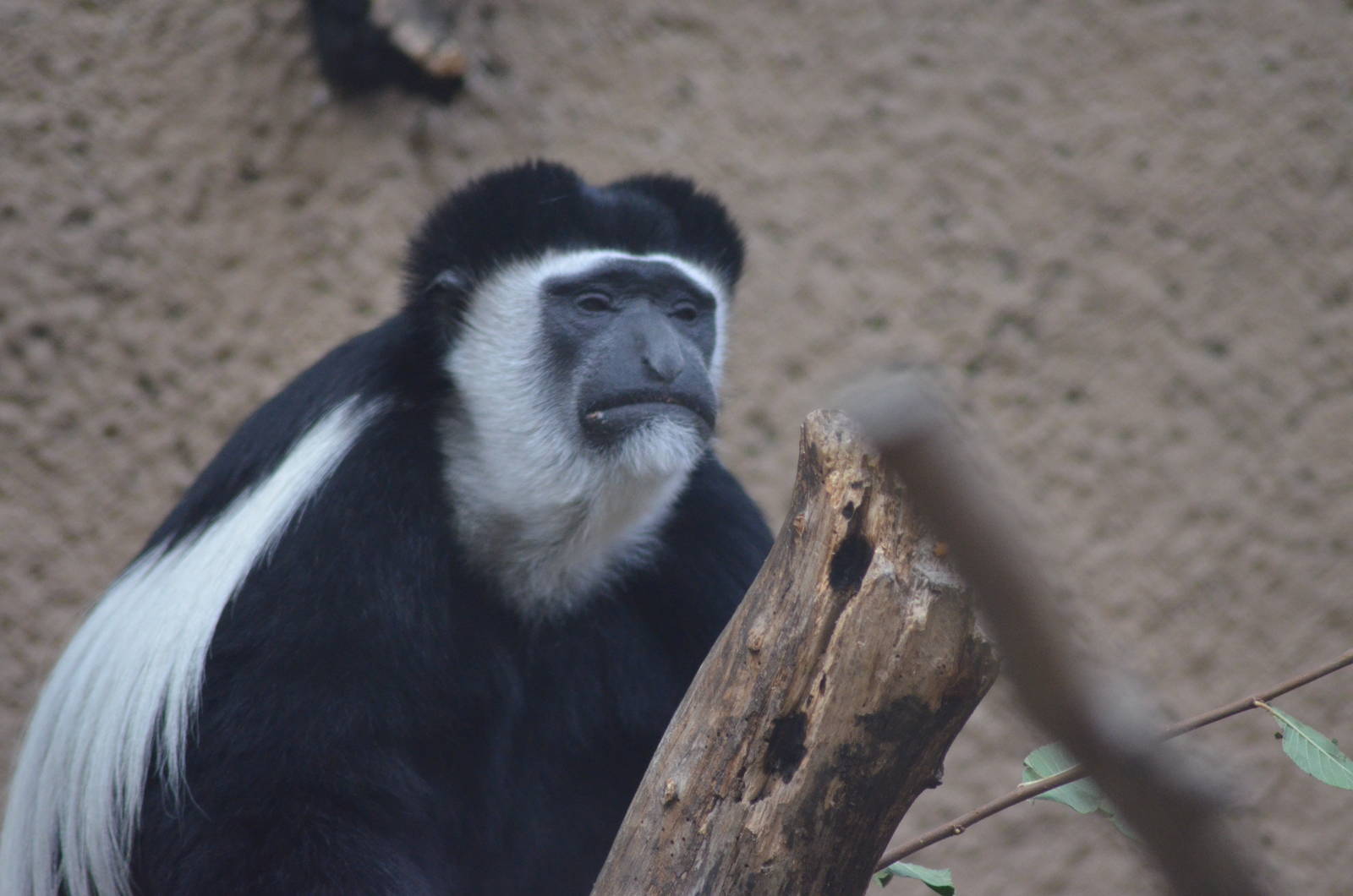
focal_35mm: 360
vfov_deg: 3.8
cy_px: 448
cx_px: 676
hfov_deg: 5.7
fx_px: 13503
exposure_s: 1/500
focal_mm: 240
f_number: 5
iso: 2000
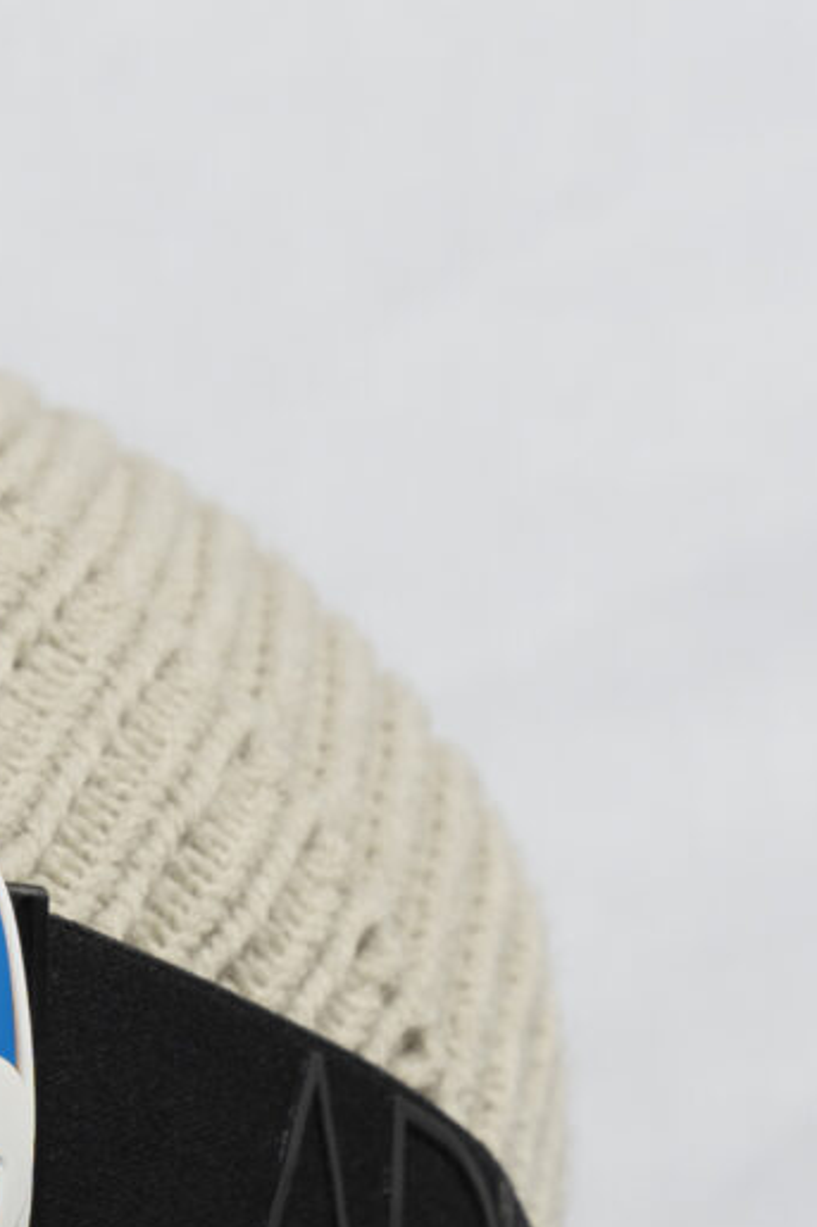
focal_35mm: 328
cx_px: -671
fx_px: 11172
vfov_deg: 6.2
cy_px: 2097
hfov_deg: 4.1
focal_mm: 66
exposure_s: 1/125
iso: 100
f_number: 8
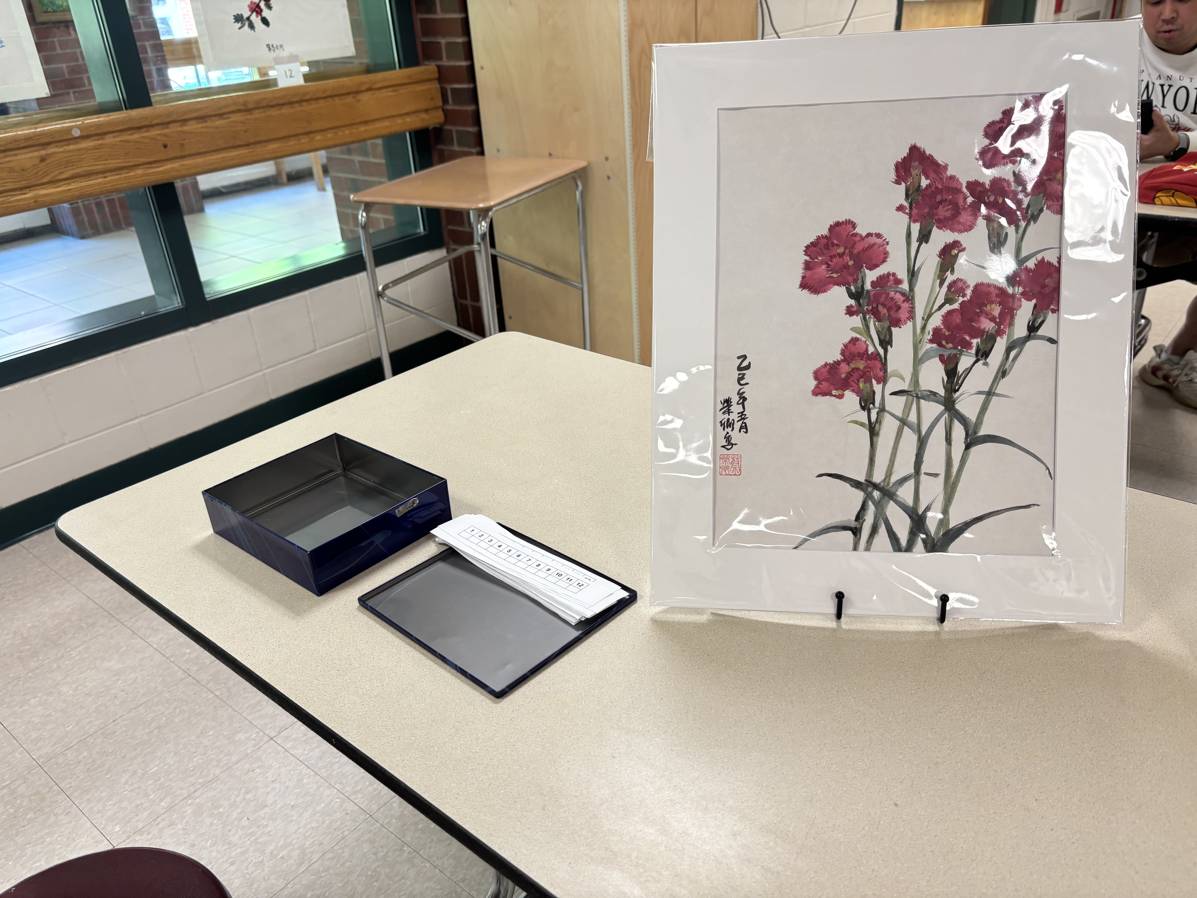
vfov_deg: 53.1
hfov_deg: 67.3
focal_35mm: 26
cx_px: 598
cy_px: 449
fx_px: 899
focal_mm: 5.96
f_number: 1.6
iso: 100
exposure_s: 1/60
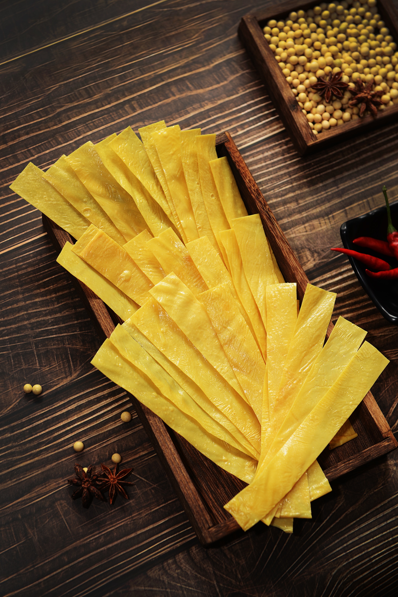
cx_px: 199
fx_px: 1160
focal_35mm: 70
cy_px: 298
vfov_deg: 28.8
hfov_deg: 19.5
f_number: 5
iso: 200
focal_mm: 70
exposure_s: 1/100
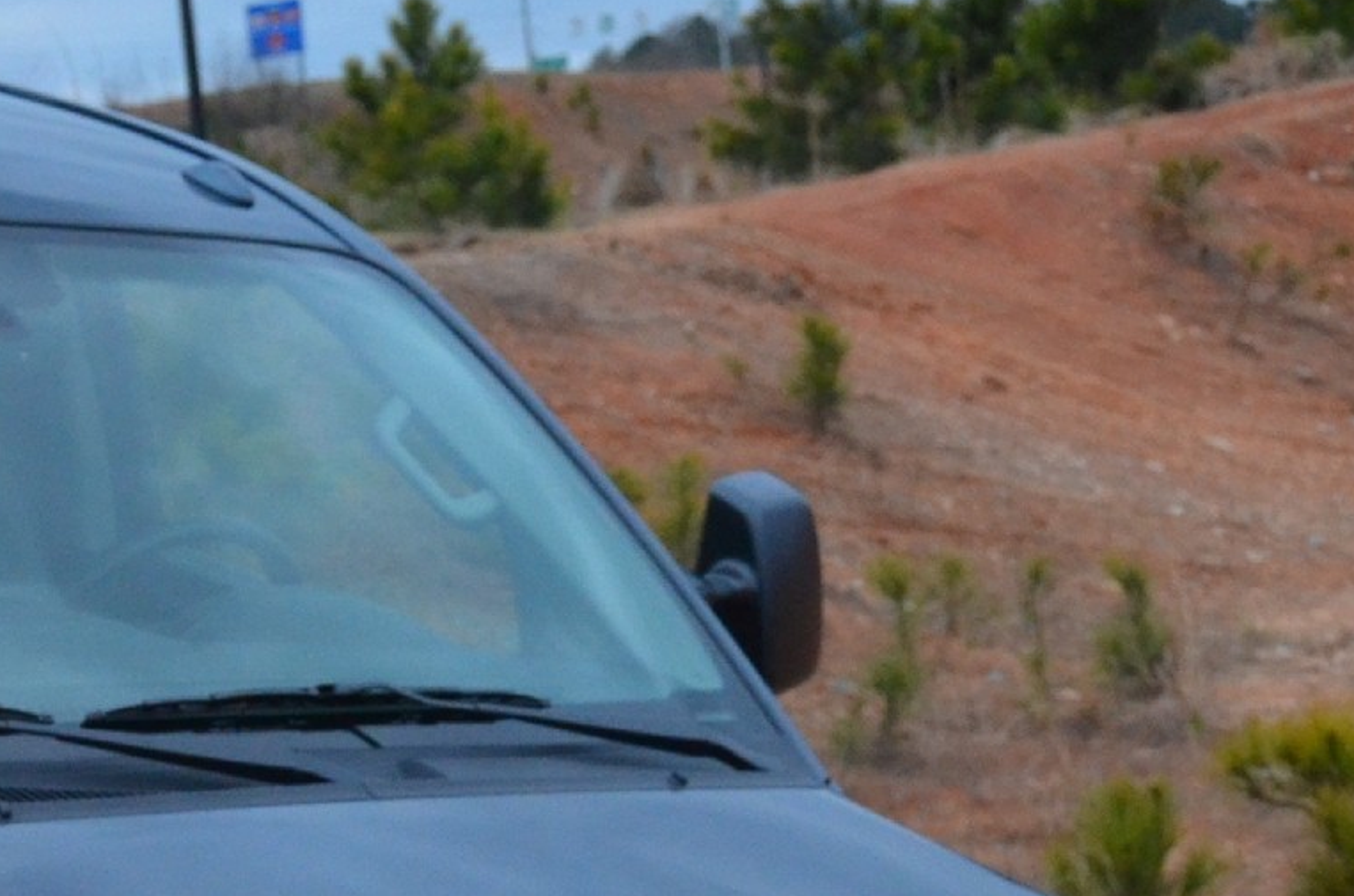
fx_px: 4428
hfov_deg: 16.8
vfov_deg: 11.3
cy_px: 1091
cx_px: -201
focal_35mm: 118
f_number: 3.8
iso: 1600
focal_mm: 24
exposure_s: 1/160
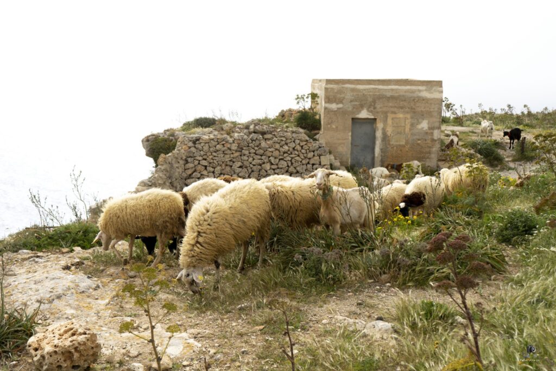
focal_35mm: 39
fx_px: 602
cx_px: 278
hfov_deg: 49.5
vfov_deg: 34.2
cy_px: 186
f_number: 5
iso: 100
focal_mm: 39
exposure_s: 1/250
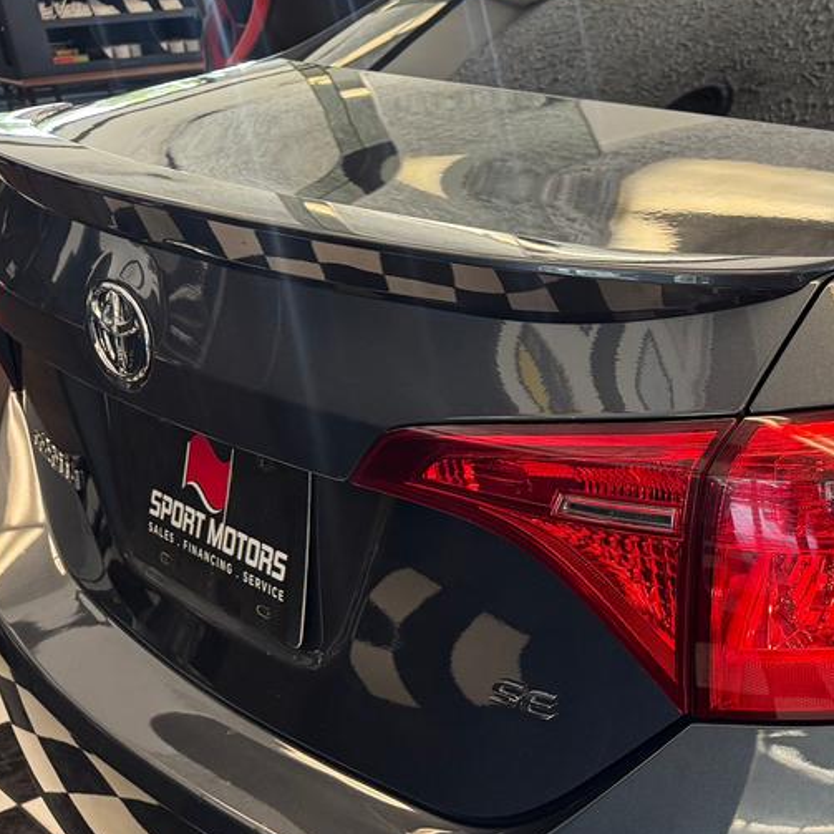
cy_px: 589
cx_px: 1023
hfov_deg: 27.5
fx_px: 1472
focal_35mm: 54
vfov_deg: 31.3
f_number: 1.78
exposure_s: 1/120
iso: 160
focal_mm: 6.76
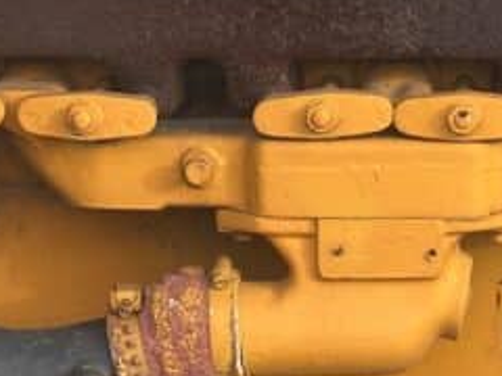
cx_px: 393
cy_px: 218
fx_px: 2610
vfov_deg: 8.2
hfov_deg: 11.0
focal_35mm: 180
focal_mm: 6.86
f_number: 1.78
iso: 64
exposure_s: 1/615
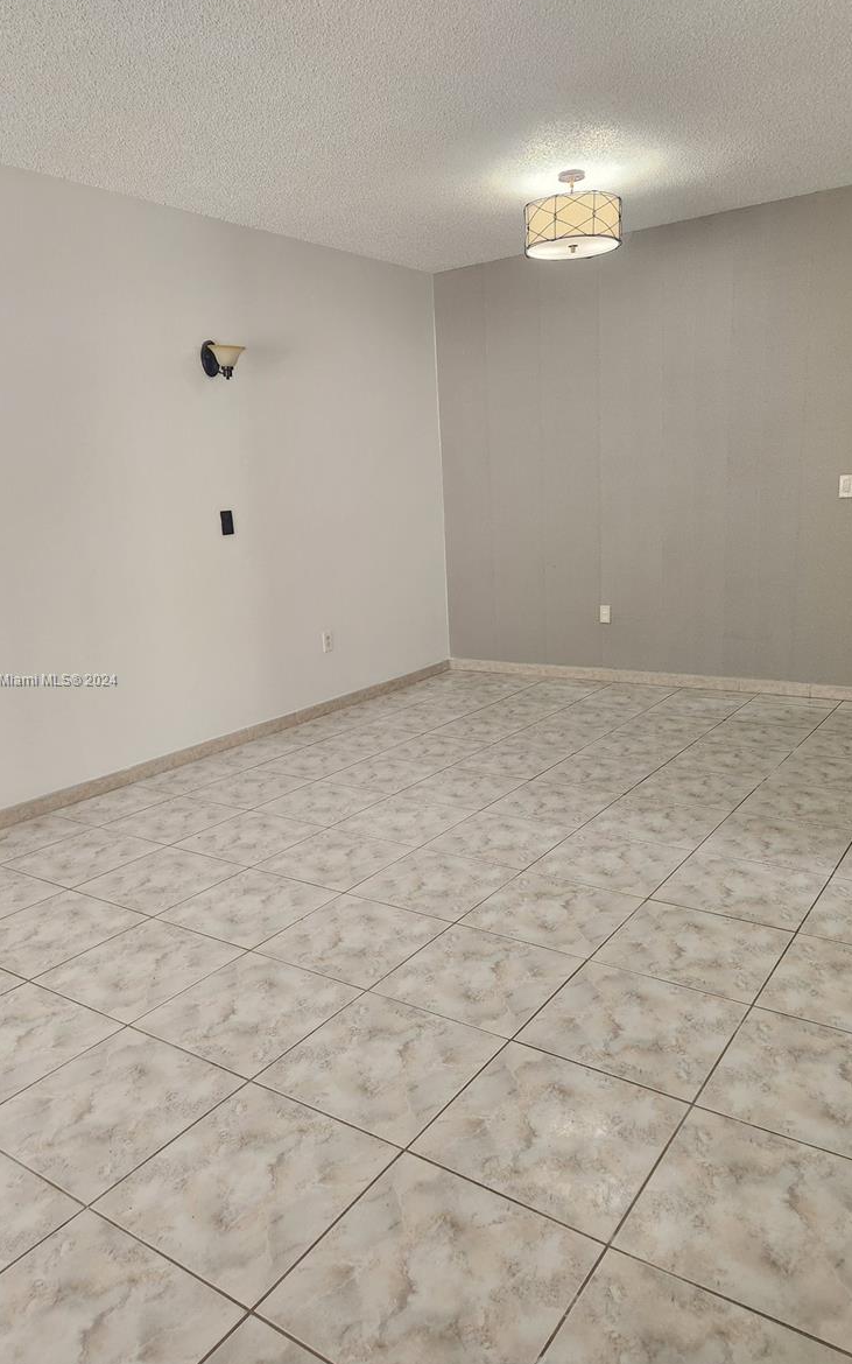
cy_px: 681
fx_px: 929
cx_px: 428
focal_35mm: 25
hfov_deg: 49.3
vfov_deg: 72.6
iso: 400
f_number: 1.8
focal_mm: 5.4
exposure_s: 1/120
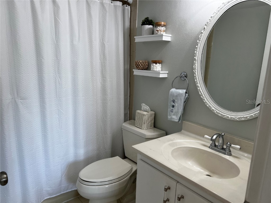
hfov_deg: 67.3
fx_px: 204
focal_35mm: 26
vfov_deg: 53.1
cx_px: 136
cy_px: 102
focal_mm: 5.7
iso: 64
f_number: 1.5
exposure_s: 1/168
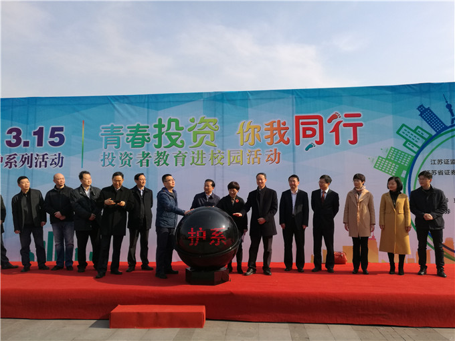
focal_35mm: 27
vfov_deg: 51.4
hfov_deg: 65.3
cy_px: 170
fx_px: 355
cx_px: 228
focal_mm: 4.04
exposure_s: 1/952
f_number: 2
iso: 50
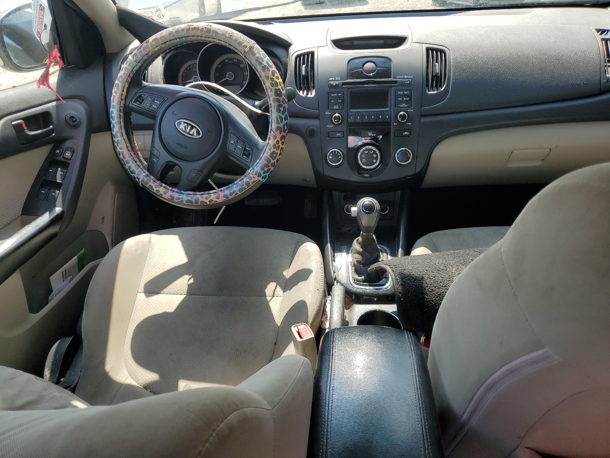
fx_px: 458
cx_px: 305
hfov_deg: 67.3
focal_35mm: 26
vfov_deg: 53.1
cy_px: 229
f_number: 1.5
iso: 50
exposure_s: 1/714
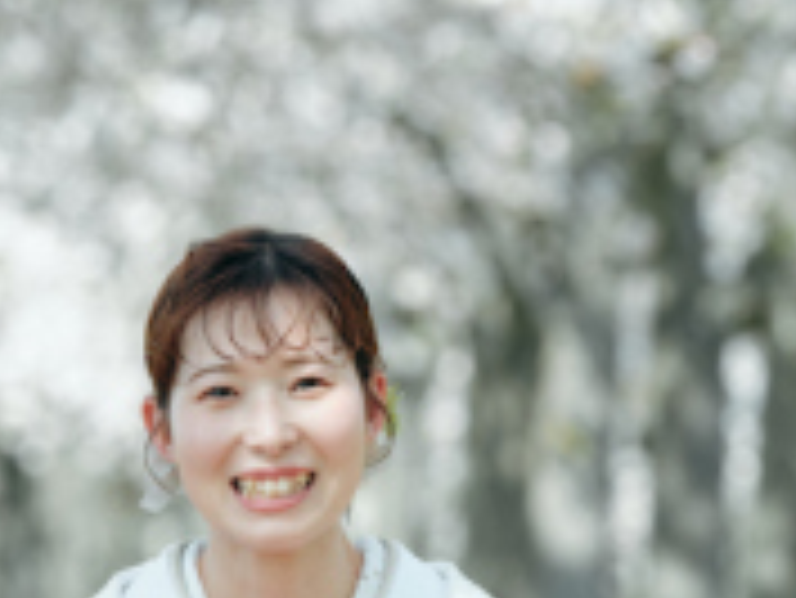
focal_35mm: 895
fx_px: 20595
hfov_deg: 2.2
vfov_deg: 1.7
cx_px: -216
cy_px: 400
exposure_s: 1/250
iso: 500
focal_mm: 250
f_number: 8
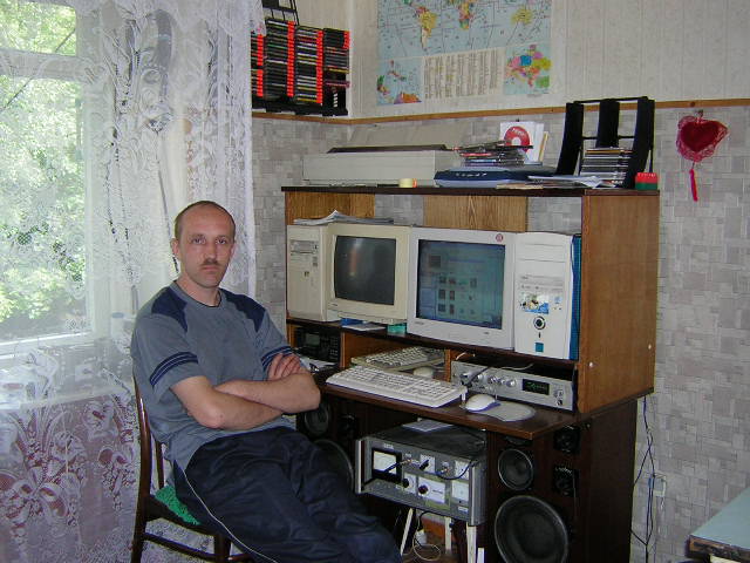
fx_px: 867
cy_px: 282
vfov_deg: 36.0
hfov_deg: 46.8
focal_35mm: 40
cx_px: 375
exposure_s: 1/60.1
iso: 67
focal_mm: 5.2
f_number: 2.7
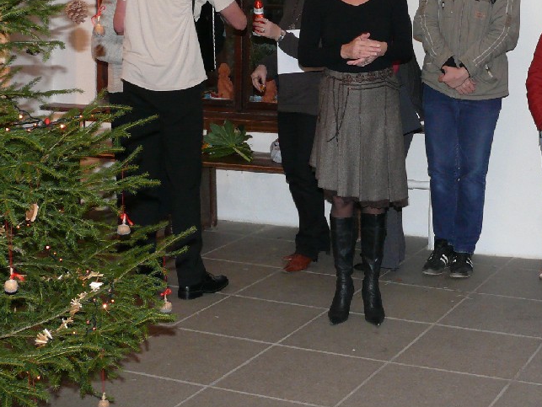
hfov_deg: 27.1
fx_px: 1081
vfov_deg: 21.1
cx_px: 489
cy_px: 78
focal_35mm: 69
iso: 200
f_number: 2.8
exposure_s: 1/30
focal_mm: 7.9
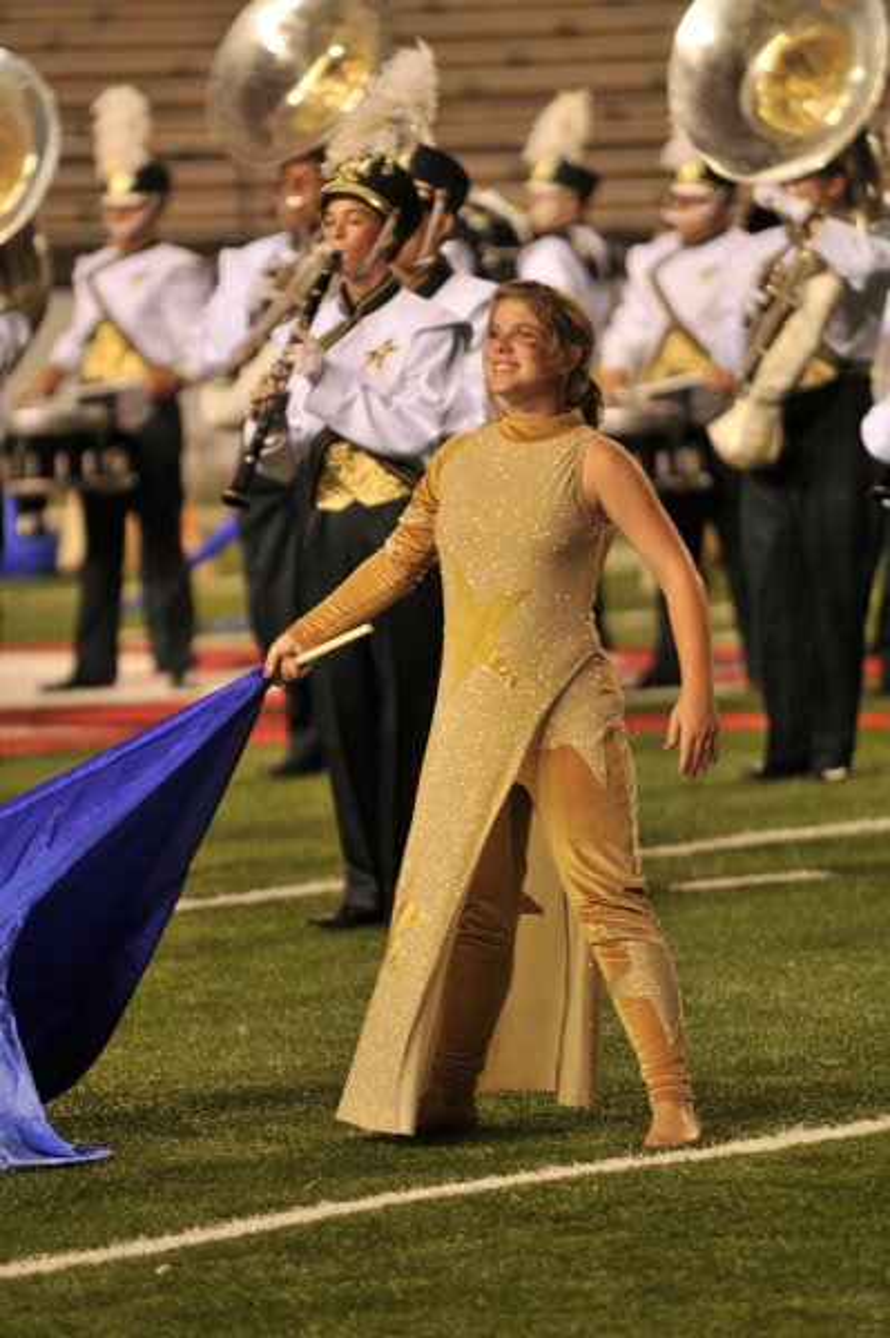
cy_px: 669
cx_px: 445
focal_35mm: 300
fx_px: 11143
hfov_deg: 4.6
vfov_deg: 6.9
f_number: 2.8
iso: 200
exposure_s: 1/100
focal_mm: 200
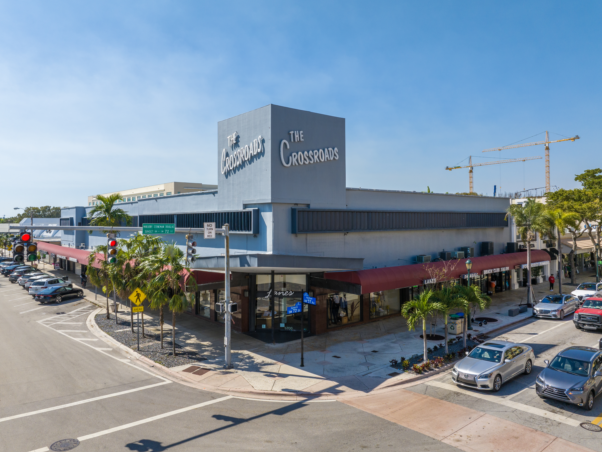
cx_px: 293
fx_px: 435
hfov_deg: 69.4
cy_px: 222
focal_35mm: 25
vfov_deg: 54.9
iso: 100
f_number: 6.3
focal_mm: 12.29
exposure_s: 1/640
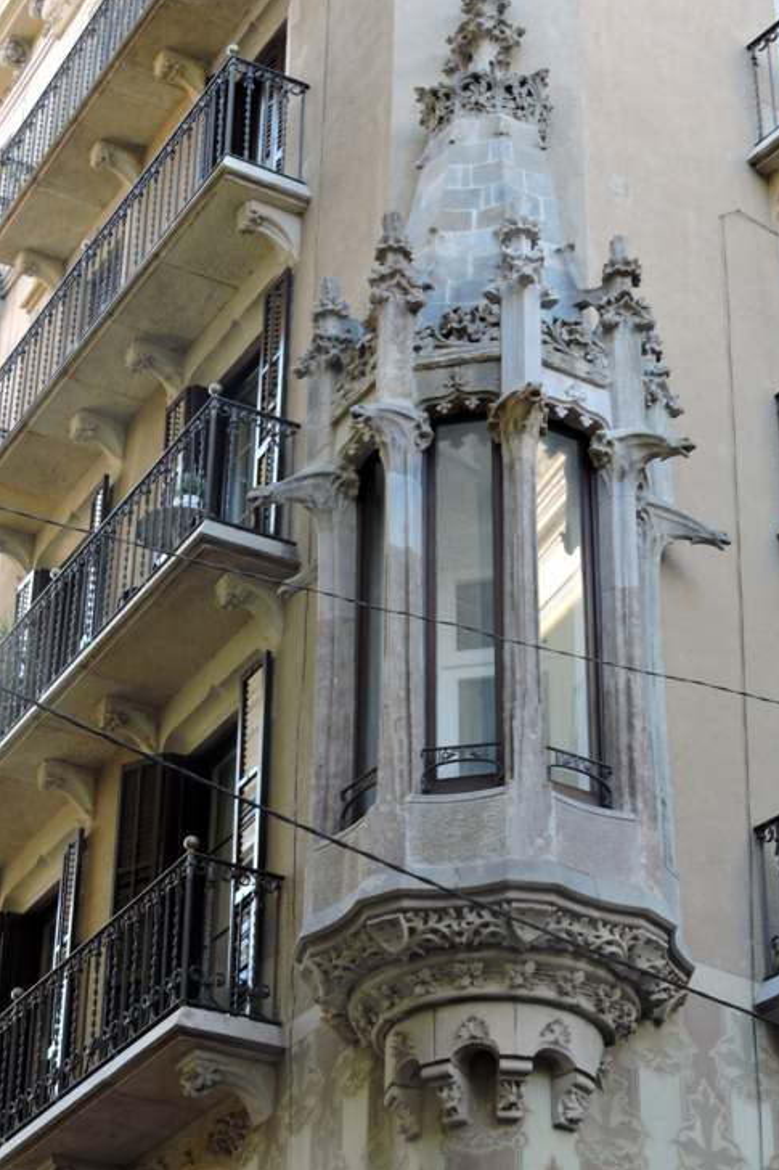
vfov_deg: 25.4
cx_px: 429
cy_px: 559
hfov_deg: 17.1
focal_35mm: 80
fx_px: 2598
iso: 125
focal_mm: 12.5
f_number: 4.5
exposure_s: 1/30
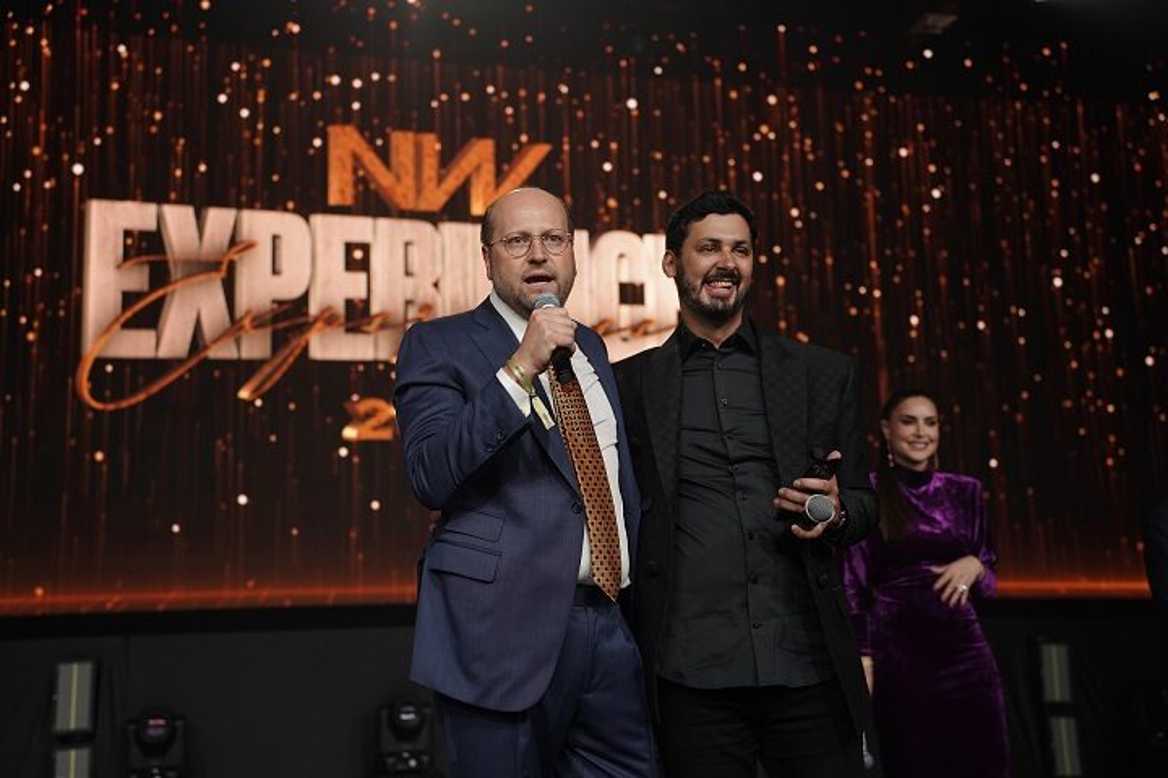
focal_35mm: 43
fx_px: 1395
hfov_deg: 45.4
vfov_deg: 31.2
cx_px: 584
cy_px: 389
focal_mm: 43
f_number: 2.8
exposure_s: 1/100
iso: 320
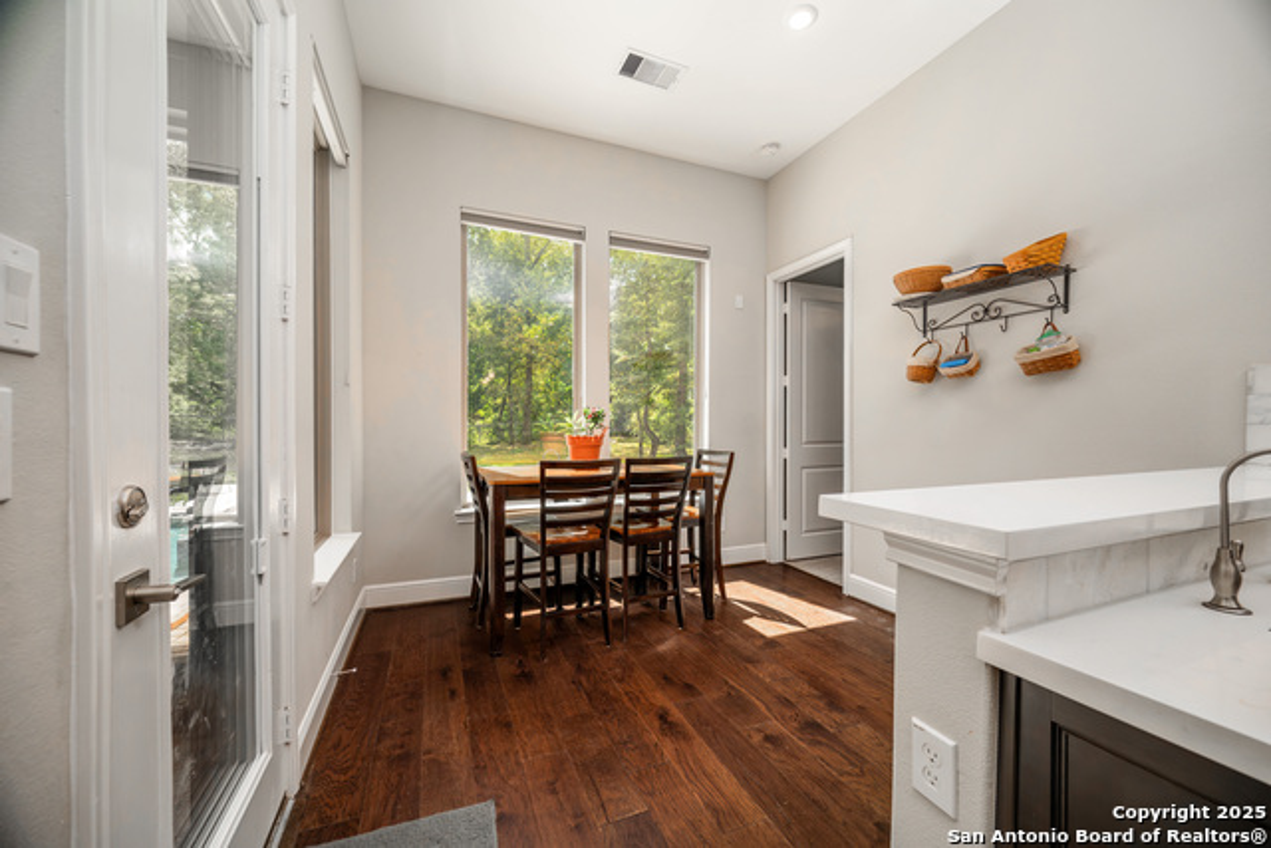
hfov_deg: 104.2
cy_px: 424
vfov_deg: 81.2
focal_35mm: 14
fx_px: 494
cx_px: 636
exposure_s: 1/160
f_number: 5
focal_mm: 14
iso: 320
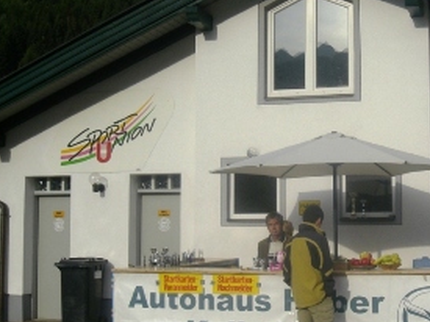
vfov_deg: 23.6
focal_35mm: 62
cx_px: 327
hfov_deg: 30.6
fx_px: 770
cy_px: 170
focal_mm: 6.3
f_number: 4.4
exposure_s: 1/800
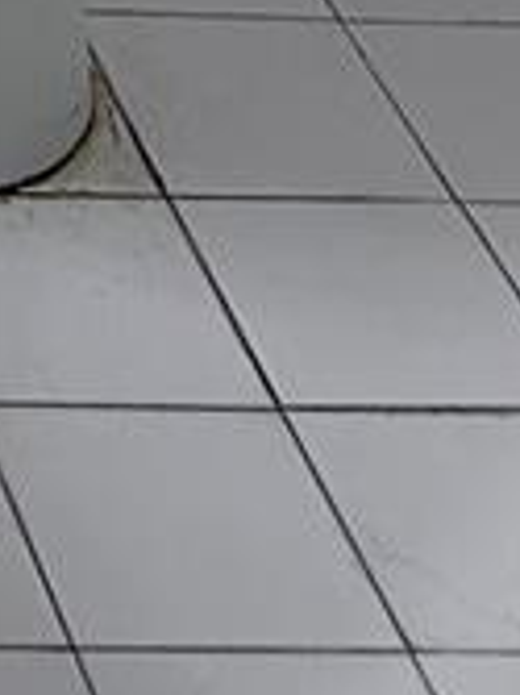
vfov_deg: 8.3
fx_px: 3750
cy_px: -1627
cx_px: -1290
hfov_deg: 6.8
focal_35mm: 187
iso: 40
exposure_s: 1/267
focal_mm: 5.7
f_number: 1.5
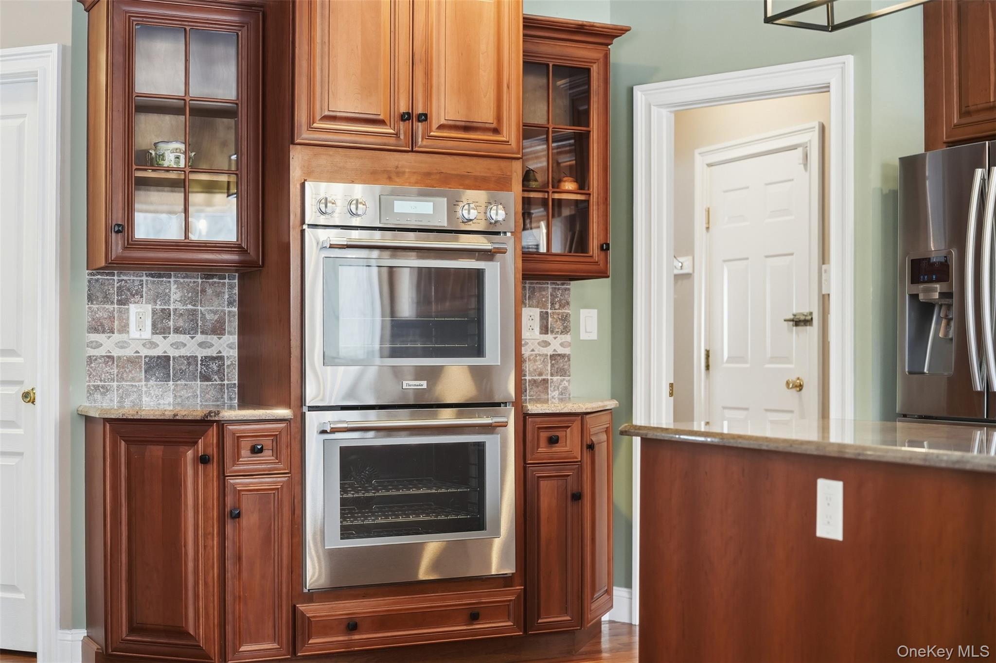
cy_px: 332
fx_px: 1383
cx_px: 498
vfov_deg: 27.0
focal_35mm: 50
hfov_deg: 39.6
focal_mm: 50
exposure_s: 1/5000
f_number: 2.8
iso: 800
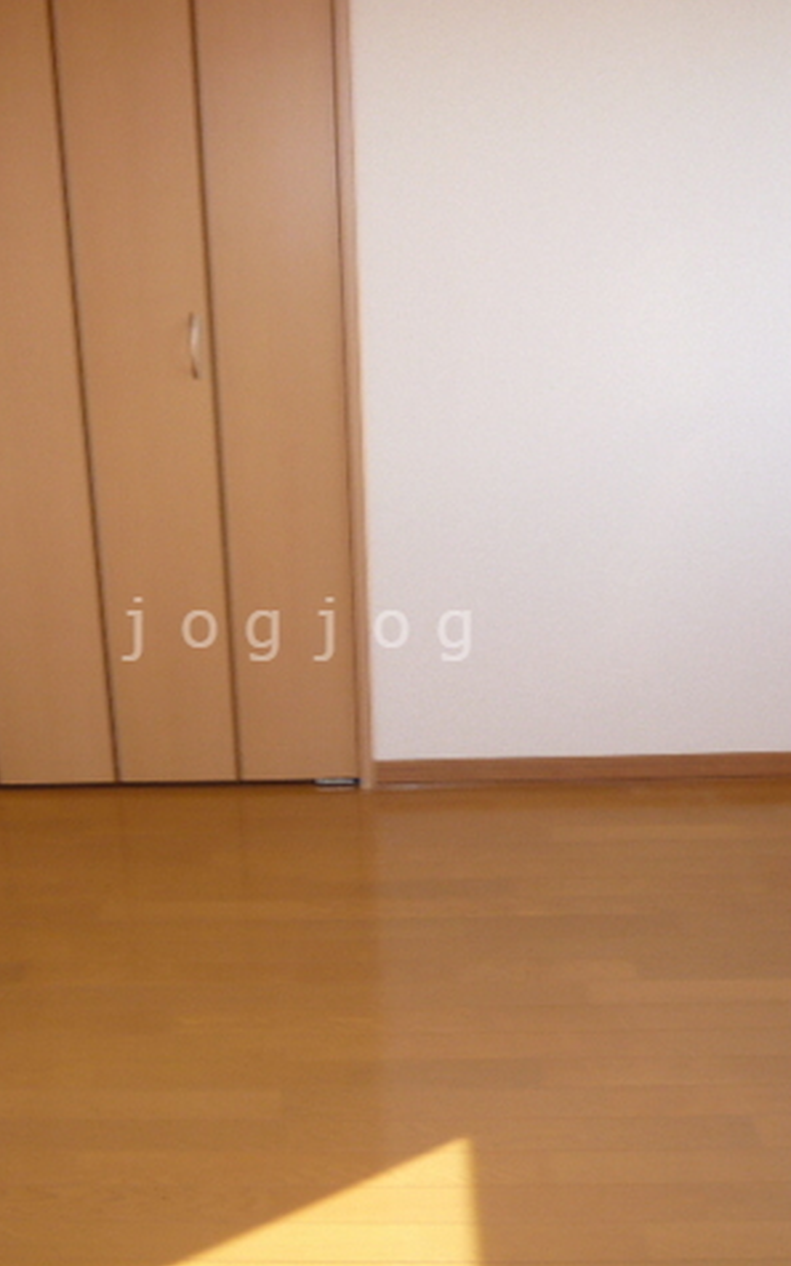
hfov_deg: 31.9
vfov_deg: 49.3
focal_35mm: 40
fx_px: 1379
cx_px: 304
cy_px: 629
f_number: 2.8
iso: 100
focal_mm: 4.6
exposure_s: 1/100
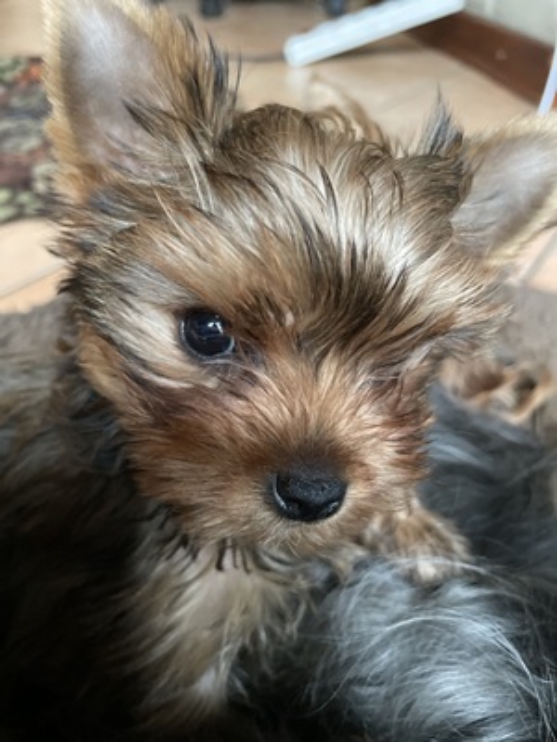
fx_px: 558
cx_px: 278
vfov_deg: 67.3
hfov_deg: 53.1
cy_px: 371
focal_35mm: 26
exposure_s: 1/30
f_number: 1.6
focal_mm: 4.2
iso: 640
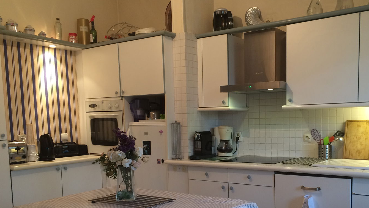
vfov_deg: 29.9
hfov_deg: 51.4
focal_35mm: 39
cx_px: 214
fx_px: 382
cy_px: 158
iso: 125
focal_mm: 4.12
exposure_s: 1/33
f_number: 2.2
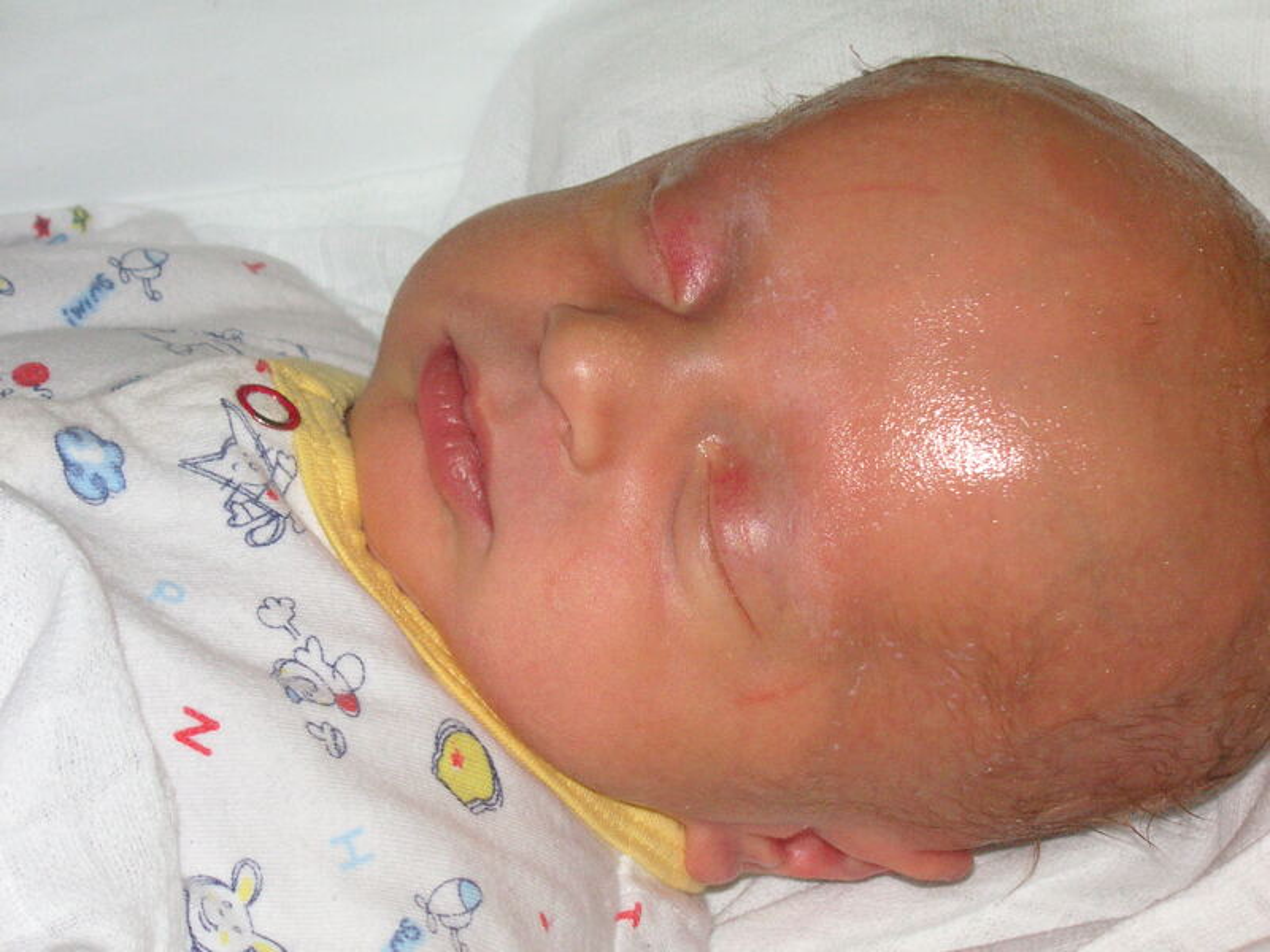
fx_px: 3852
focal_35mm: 105
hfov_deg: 18.7
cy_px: 476
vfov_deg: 14.1
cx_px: 635
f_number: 5
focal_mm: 17.1
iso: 160
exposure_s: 1/105
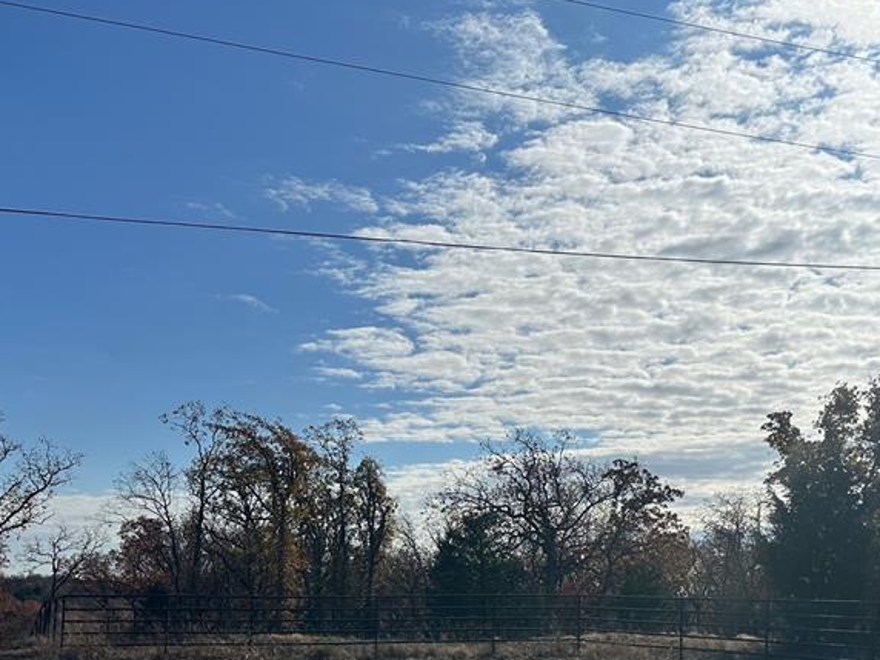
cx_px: 614
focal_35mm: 43
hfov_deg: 43.0
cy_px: 548
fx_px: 1093
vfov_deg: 32.5
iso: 80
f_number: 1.78
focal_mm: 6.86
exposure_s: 1/18519
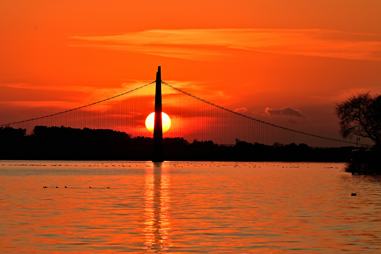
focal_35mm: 251
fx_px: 2656
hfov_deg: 8.2
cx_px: 160
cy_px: 118
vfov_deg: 5.5
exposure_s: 1/640
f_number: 8
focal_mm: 200
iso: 100
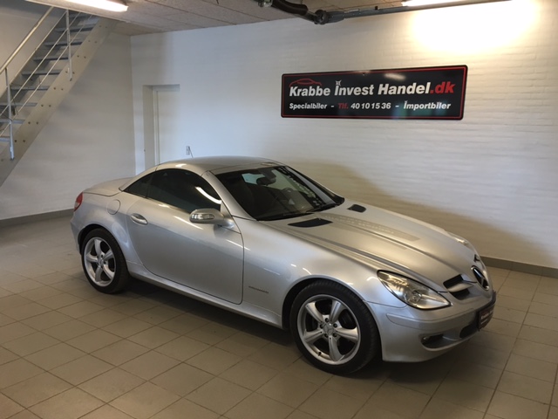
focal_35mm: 29
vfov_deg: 48.2
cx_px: 279
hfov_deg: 61.7
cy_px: 210
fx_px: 467
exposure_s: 1/33
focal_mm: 4.15
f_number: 2.2
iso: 50
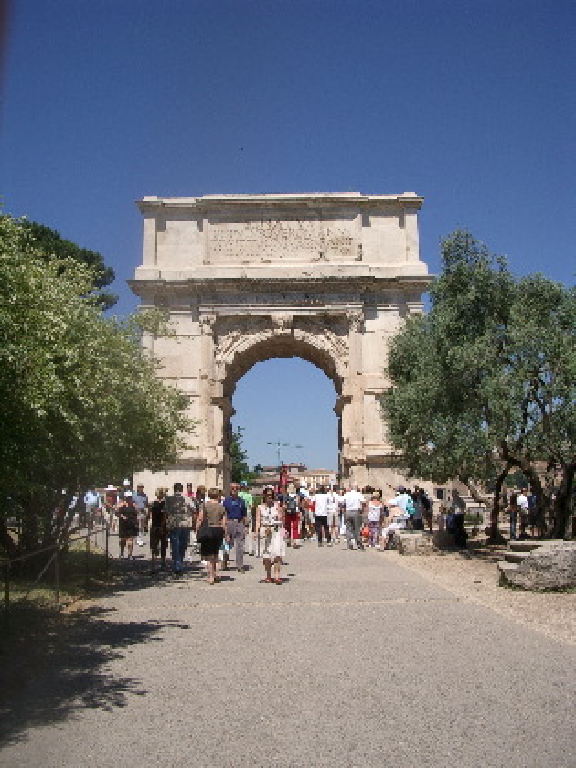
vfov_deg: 52.6
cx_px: 288
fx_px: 777
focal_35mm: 35
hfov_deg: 40.7
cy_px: 384
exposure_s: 1/800
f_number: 4.3
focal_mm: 5.8
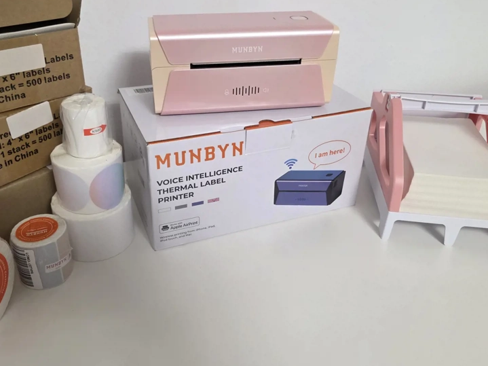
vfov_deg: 44.0
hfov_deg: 56.7
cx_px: 214
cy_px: 150
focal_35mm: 32
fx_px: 451
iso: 500
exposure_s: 1/100
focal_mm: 6.3
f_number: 1.7
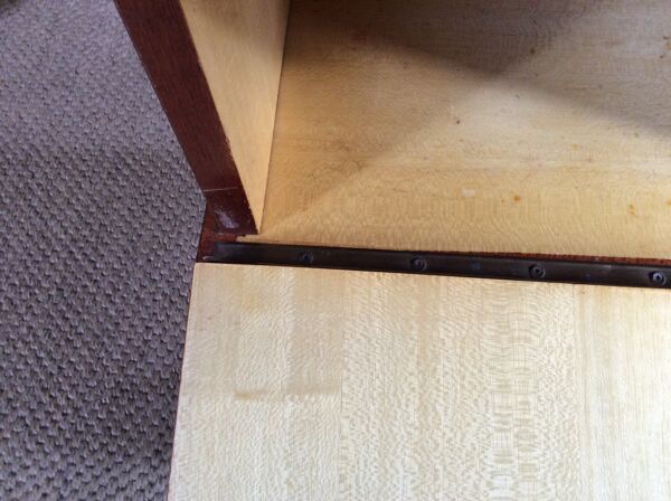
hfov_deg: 56.9
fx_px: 619
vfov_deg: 44.0
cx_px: 336
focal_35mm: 32
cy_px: 250
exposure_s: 1/25
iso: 125
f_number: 2.4
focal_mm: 3.3
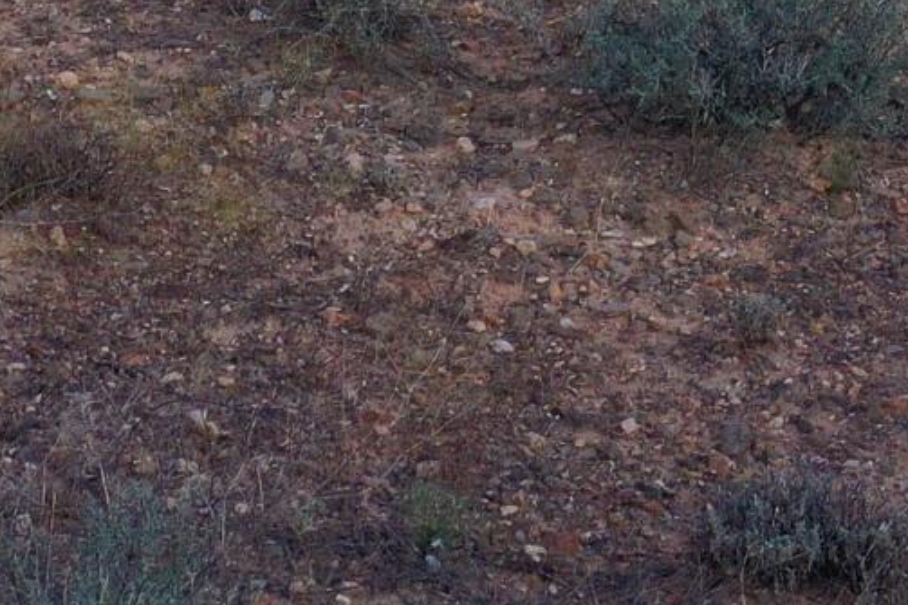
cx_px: 796
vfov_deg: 7.4
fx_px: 4210
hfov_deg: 12.2
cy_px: -1114
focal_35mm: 167
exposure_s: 1/500
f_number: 5.6
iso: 100
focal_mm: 10.26
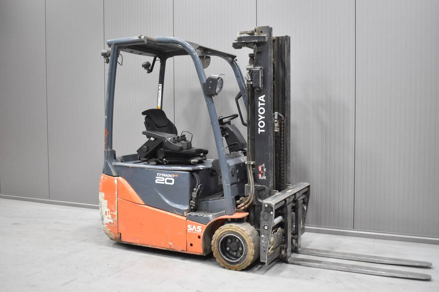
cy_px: 146
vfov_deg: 36.9
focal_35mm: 36
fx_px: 439
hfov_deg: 53.1
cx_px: 220
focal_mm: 24
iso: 1600
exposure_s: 1/40
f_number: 4
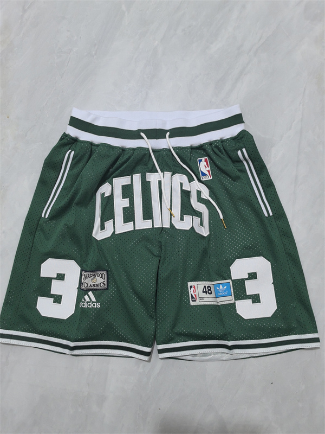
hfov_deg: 51.4
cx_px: 162
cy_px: 217
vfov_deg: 65.3
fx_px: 338
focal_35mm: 27
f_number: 2
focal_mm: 5.75
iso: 320
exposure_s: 1/40
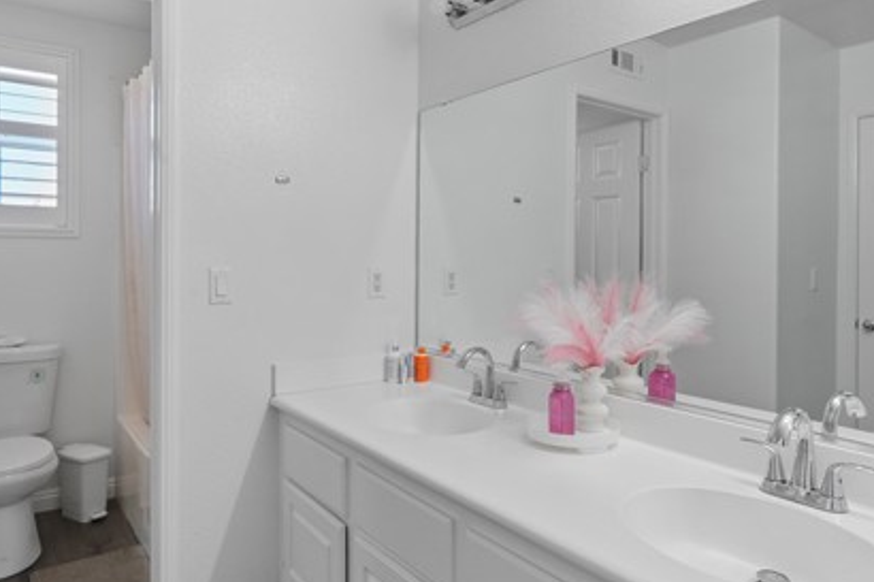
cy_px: 248
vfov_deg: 51.1
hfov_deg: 71.4
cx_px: 467
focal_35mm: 25
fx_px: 607
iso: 320
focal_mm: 16
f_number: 4
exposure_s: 1/15
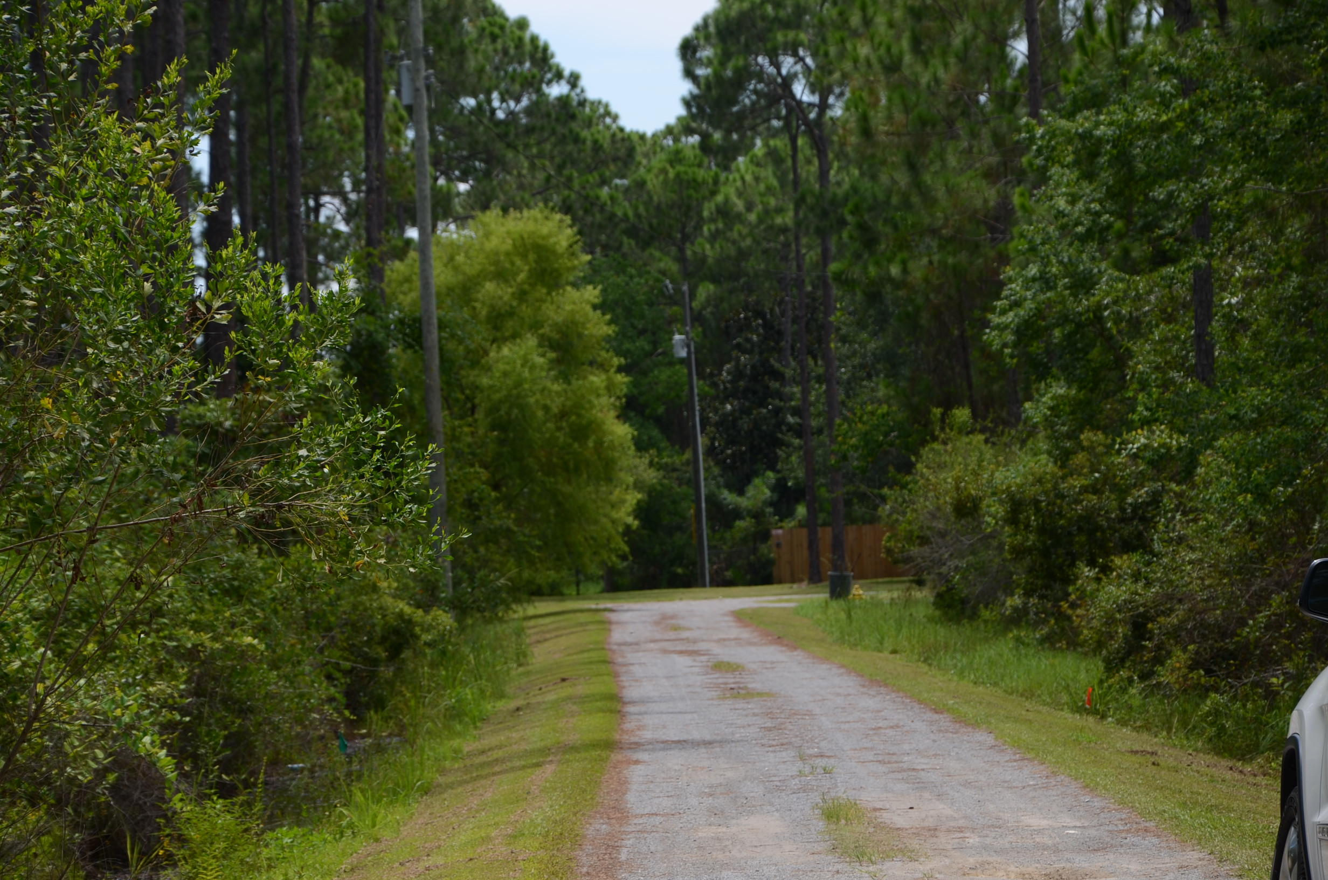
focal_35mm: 147
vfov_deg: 9.3
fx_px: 5411
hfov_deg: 14.0
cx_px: 664
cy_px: 440
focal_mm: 98
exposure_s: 1/200
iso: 100
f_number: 9
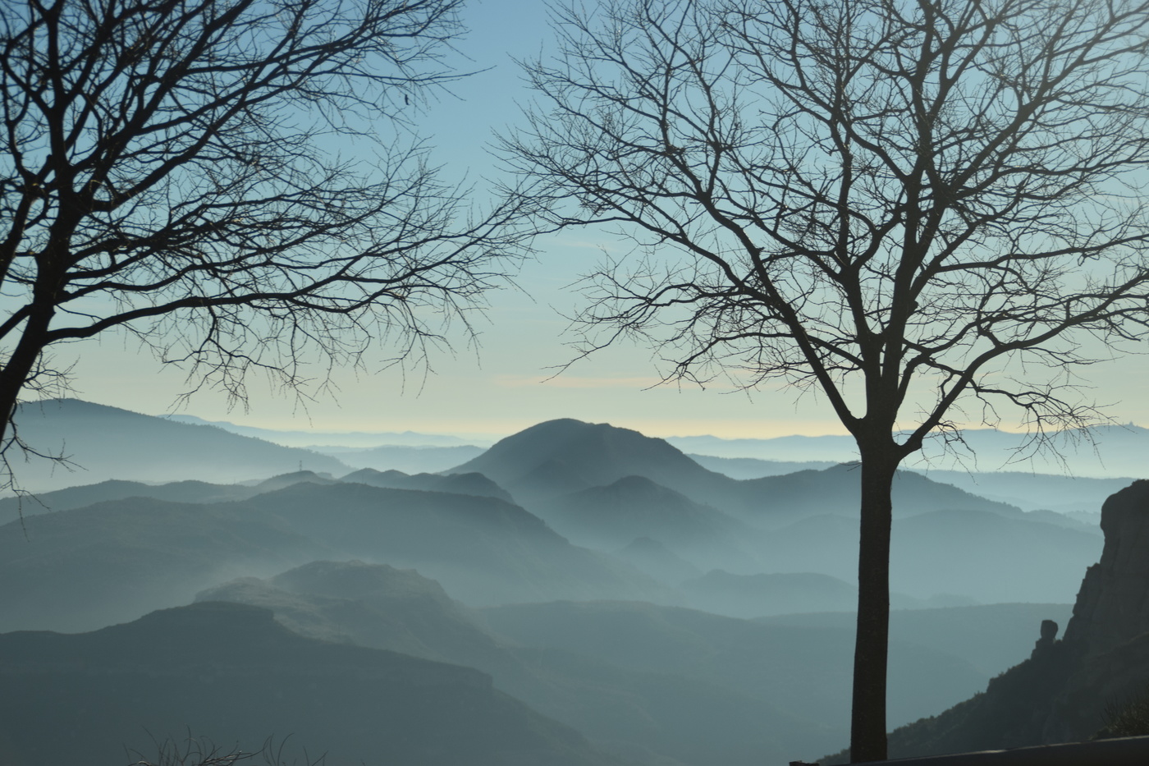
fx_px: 2680
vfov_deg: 16.3
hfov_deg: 24.2
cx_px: 574
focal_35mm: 84
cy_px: 383
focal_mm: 56
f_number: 6.3
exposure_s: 1/640
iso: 200
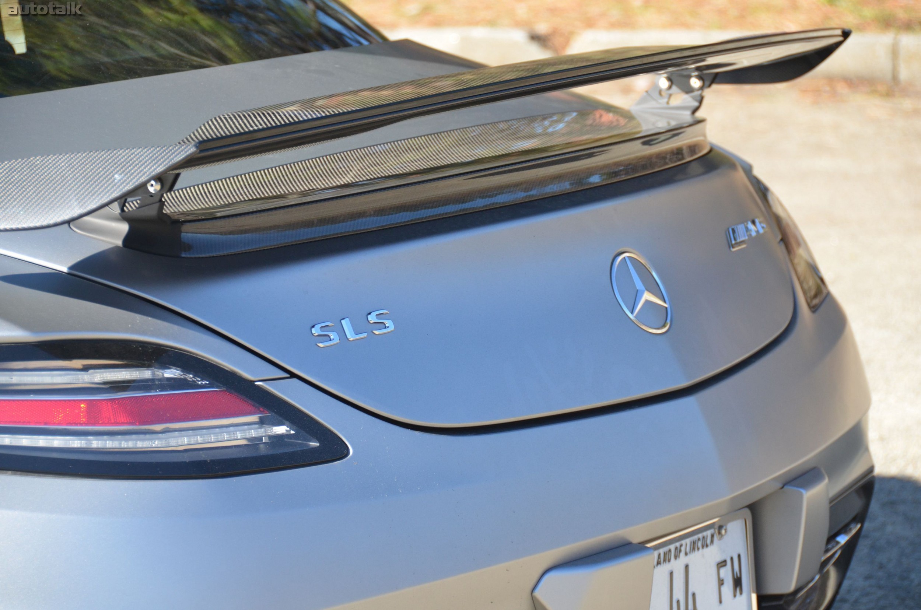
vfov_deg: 8.7
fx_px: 4021
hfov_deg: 13.1
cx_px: 460
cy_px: 305
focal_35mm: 158
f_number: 5.3
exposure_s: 1/800
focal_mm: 105
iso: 800
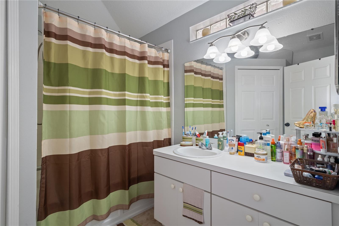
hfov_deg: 90.0
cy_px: 113
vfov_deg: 67.4
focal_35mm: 18
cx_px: 170
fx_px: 169
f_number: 9
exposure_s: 1
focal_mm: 18
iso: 320
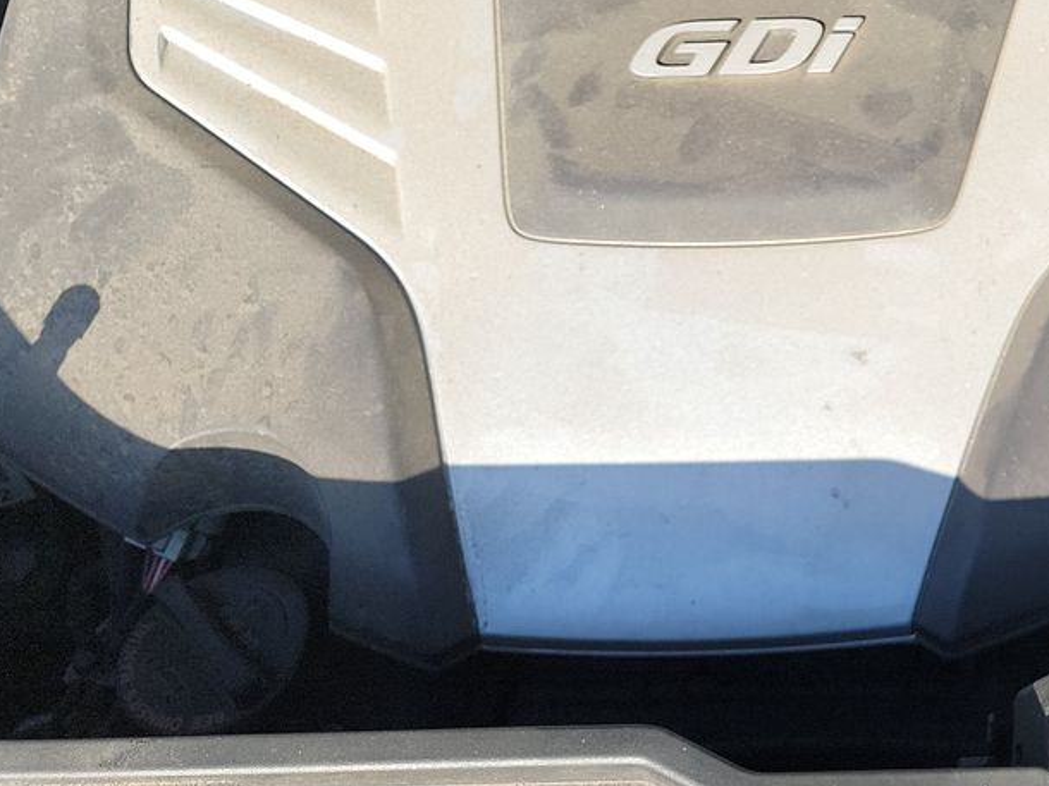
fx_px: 1908
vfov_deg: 22.4
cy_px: 3
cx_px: 1171
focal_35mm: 63
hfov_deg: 27.9
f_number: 1.8
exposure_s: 1/293
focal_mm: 6.7
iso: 50
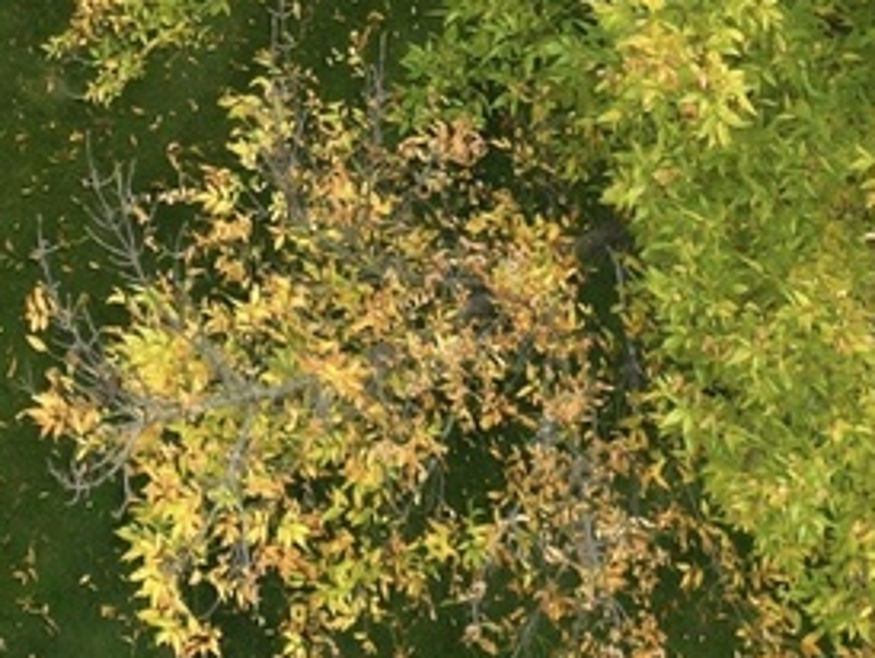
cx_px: -479
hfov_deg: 14.5
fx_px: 3188
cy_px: -926
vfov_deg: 10.2
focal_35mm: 126
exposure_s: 1/250
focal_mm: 6.7
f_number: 1.7
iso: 120
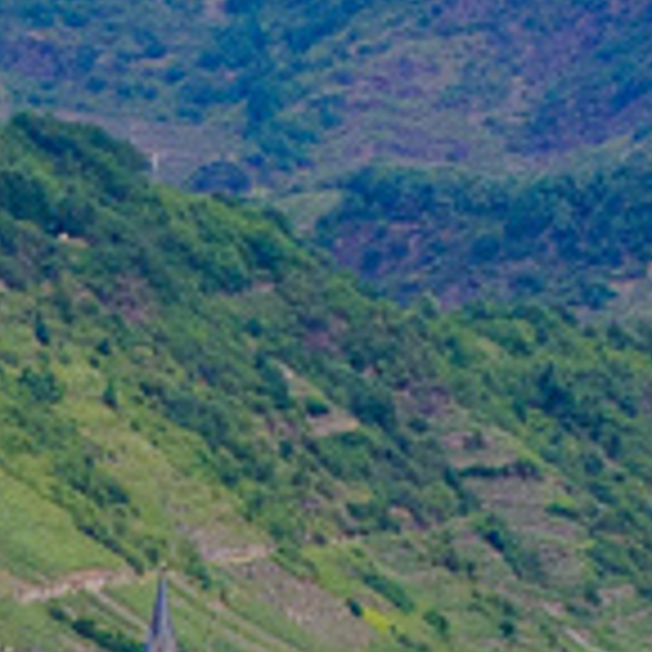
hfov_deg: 2.0
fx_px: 18305
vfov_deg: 2.0
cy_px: 1956
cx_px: -301
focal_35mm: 859
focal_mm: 70
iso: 400
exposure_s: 1/1250
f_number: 8
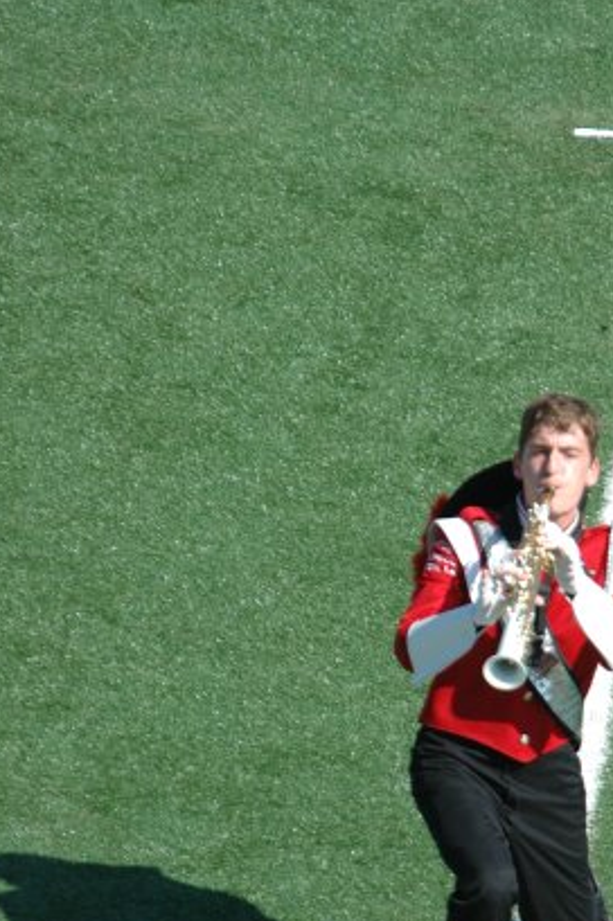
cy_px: 549
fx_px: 22513
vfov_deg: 2.3
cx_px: 423
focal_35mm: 880
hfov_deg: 1.6
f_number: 5.6
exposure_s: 1/800
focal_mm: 400
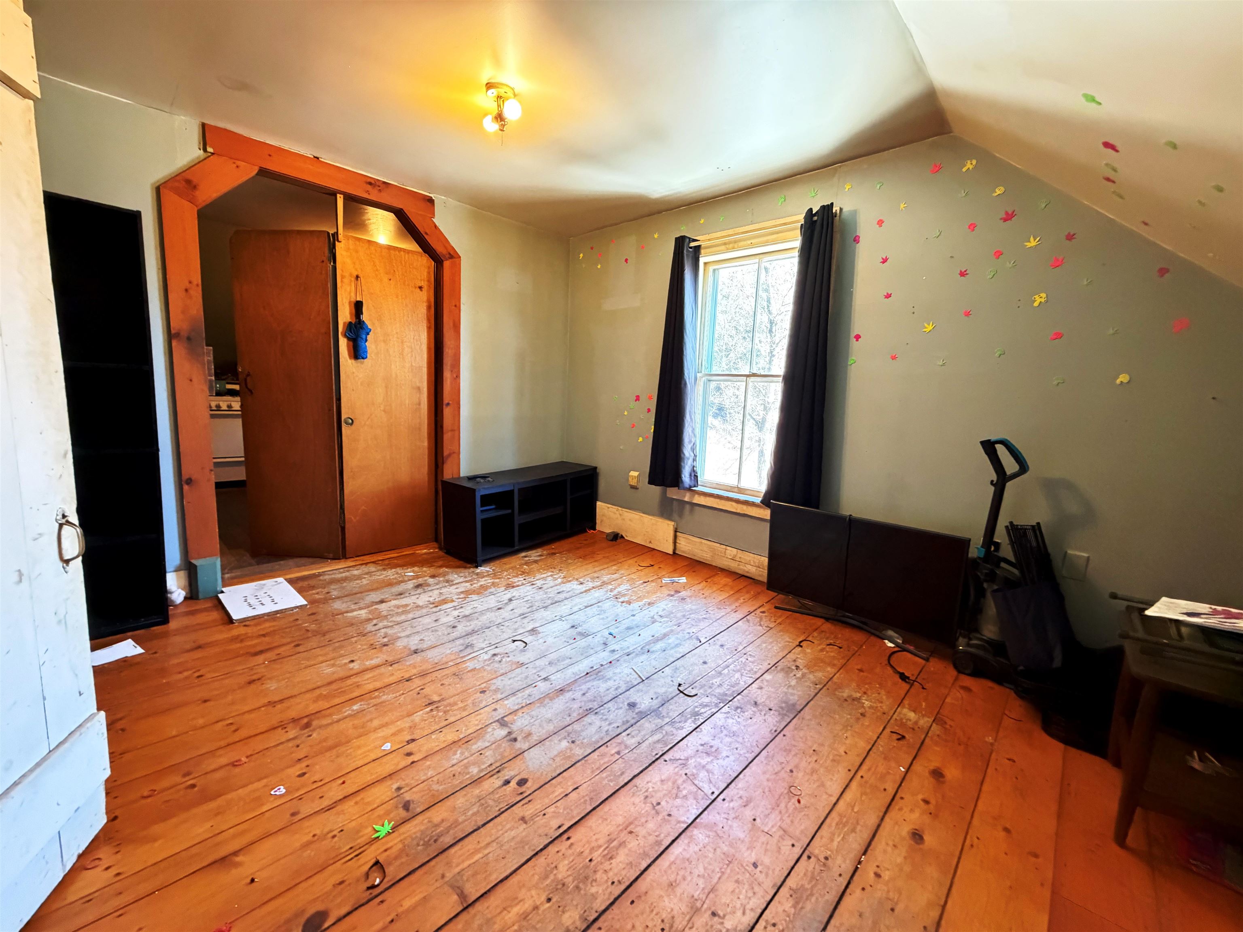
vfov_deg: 85.7
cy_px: 466
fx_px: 503
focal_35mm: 14
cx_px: 622
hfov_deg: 102.1
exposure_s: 1/40
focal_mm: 2.22
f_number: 2.2
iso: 1000
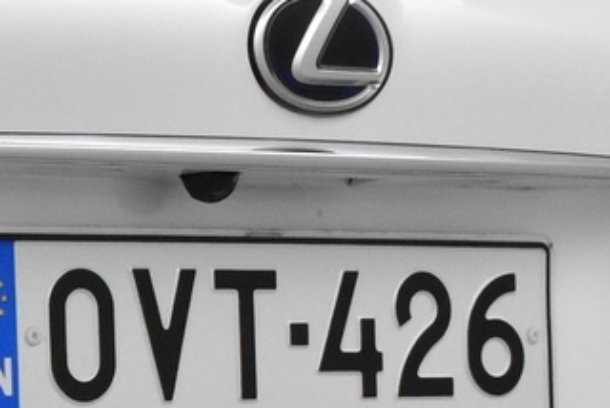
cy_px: 608
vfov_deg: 7.1
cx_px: -321
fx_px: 3214
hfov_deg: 10.5
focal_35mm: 190
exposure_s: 1/200
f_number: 7.1
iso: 3200
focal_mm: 25
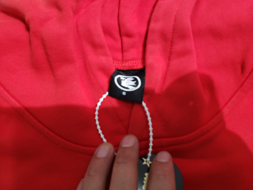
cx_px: 126
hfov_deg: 67.3
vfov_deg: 53.1
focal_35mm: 26
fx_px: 190
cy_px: 95
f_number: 2.4
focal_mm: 4.3
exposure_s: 1/100
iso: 80
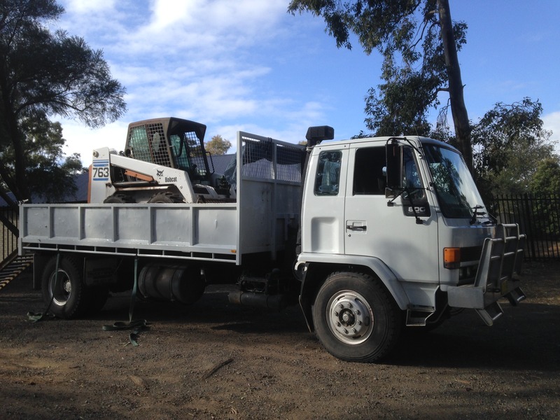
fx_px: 534
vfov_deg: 42.9
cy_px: 210
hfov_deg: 55.4
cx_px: 280
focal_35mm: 33
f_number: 2.4
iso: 50
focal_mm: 4.12
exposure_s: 1/1004
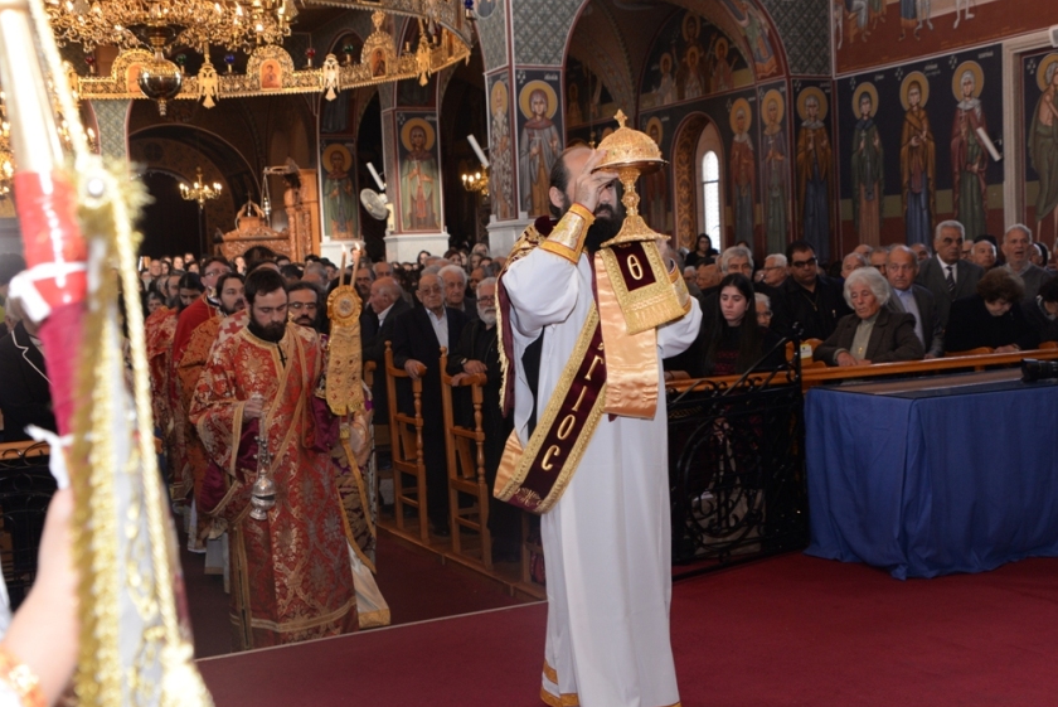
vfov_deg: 28.1
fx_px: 1411
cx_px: 582
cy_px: 318
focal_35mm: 48
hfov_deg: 41.0
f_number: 5.6
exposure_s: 1/60
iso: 1000
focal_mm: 42
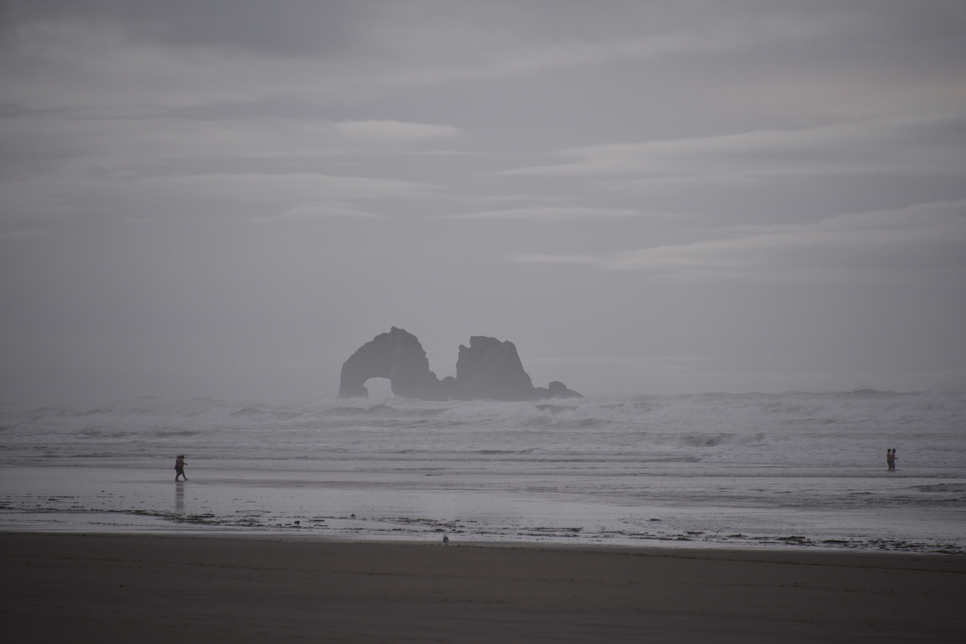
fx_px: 6709
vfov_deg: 5.5
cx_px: 483
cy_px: 322
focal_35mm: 250
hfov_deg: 8.2
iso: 220
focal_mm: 250
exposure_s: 1/500
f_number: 5.6
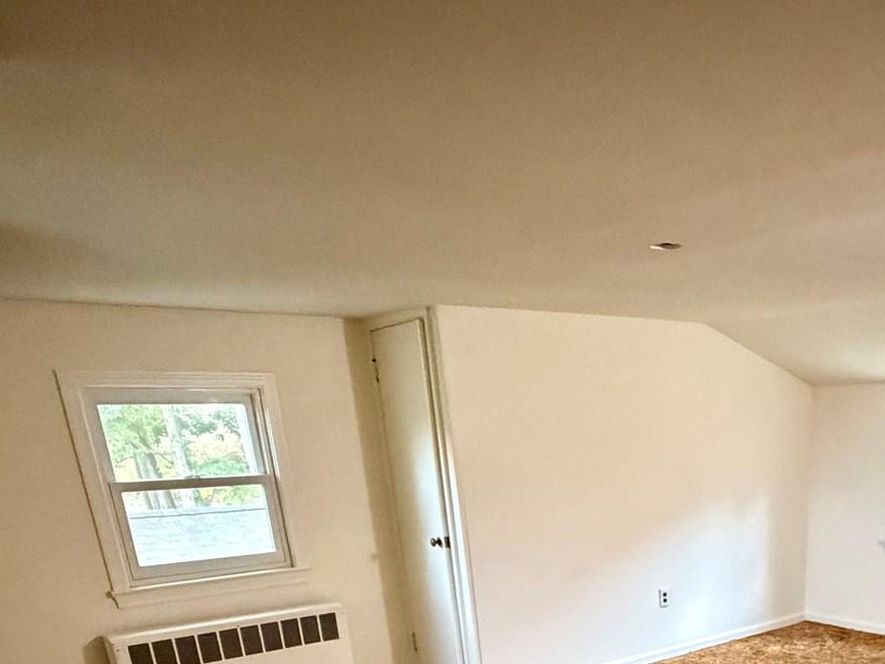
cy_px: 728
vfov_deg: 36.4
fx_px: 844
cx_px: 689
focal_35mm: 33
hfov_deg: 52.3
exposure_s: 1/60
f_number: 2.2
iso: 1250
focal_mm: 2.22
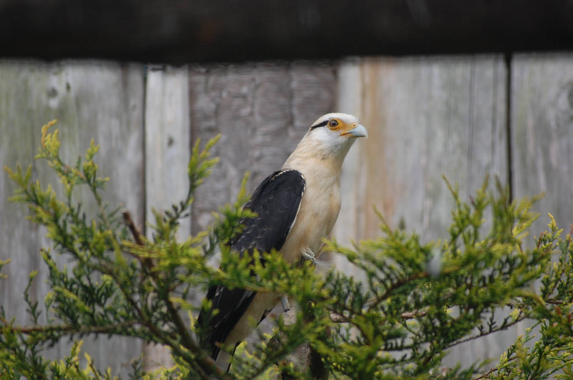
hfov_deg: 6.9
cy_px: 190
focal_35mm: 300
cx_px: 286
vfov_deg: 4.6
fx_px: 4767
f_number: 5.6
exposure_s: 1/500
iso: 400
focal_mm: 200
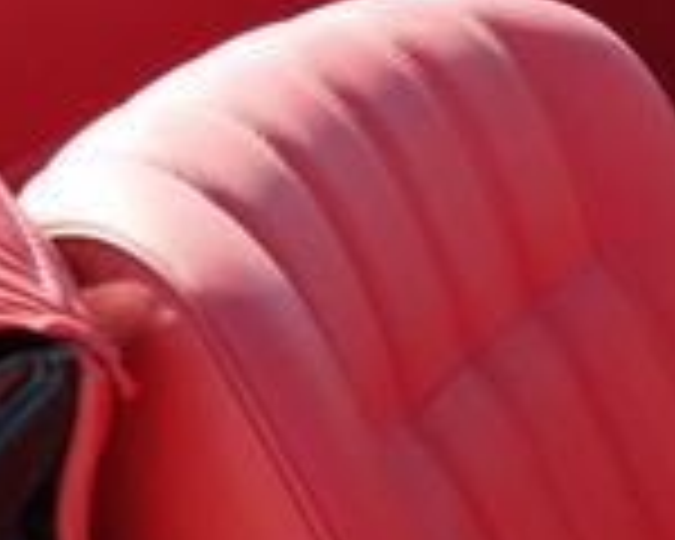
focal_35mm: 116
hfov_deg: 15.9
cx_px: 819
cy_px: 479
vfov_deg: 13.2
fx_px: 2317
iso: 100
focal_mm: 19
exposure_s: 1/160
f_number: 5
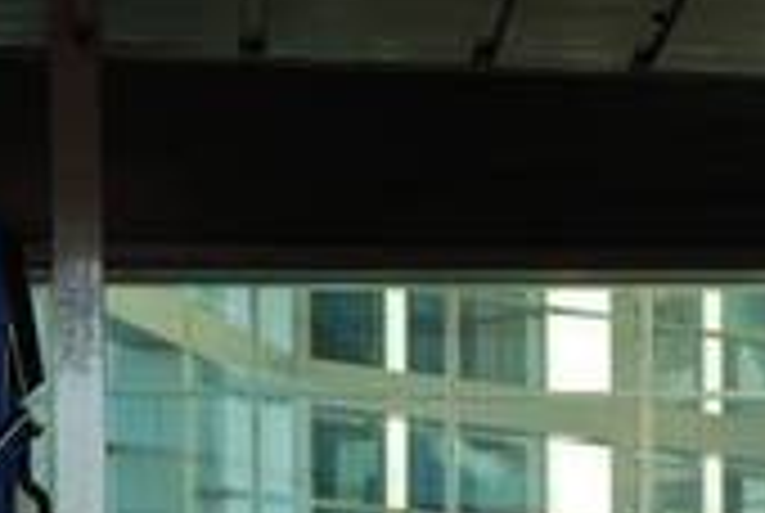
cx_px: 1490
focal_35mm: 371
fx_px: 7897
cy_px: 729
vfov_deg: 3.7
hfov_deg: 5.4
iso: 220
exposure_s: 1/160
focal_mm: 60
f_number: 5
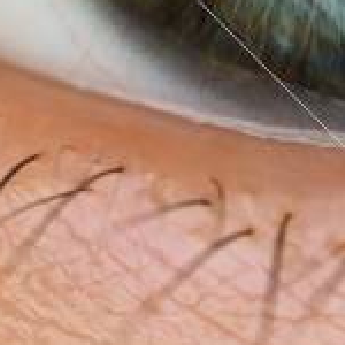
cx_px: 444
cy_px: -123
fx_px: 10374
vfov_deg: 1.9
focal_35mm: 920
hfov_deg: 1.9
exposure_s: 1/160
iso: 200
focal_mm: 60
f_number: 2.8
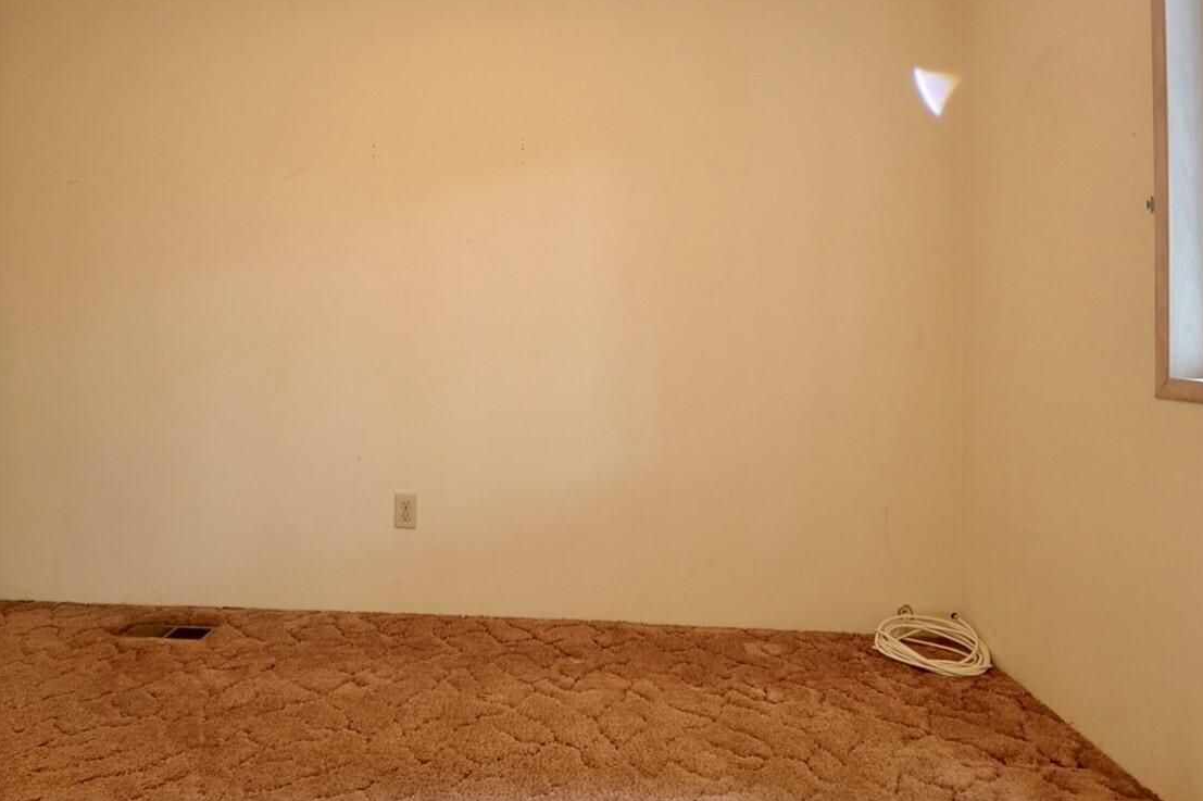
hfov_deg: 75.3
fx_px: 768
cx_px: 484
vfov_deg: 54.6
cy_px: 312
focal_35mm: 23
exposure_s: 1/30
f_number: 3.5
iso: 400
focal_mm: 10
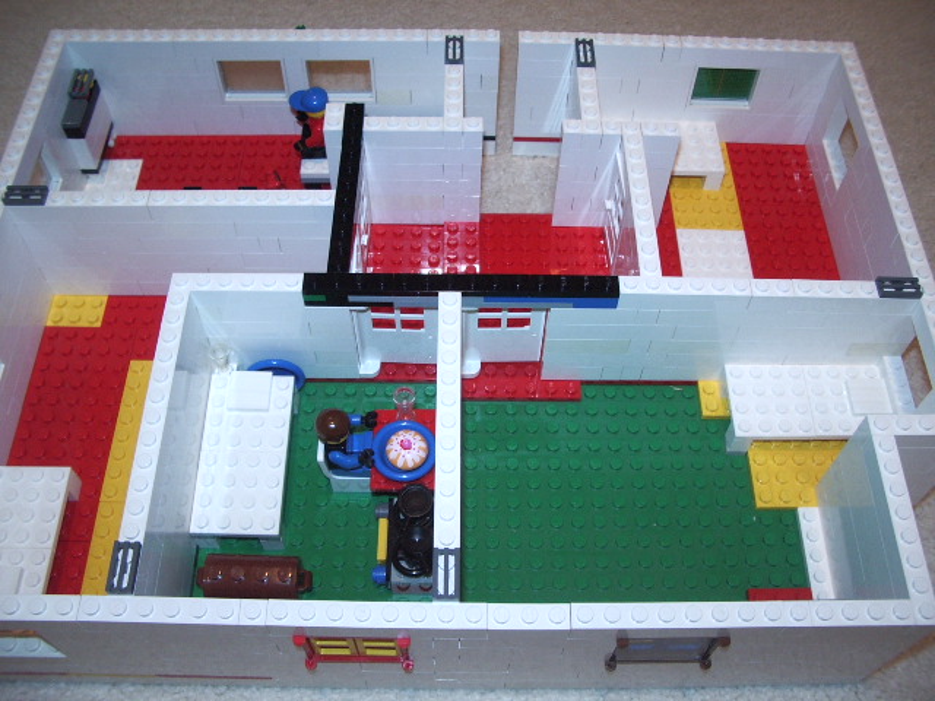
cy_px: 350
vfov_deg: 40.7
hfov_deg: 52.6
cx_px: 468
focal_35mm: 35
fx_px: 945
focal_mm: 5.8
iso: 200
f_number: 2.6
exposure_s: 1/40
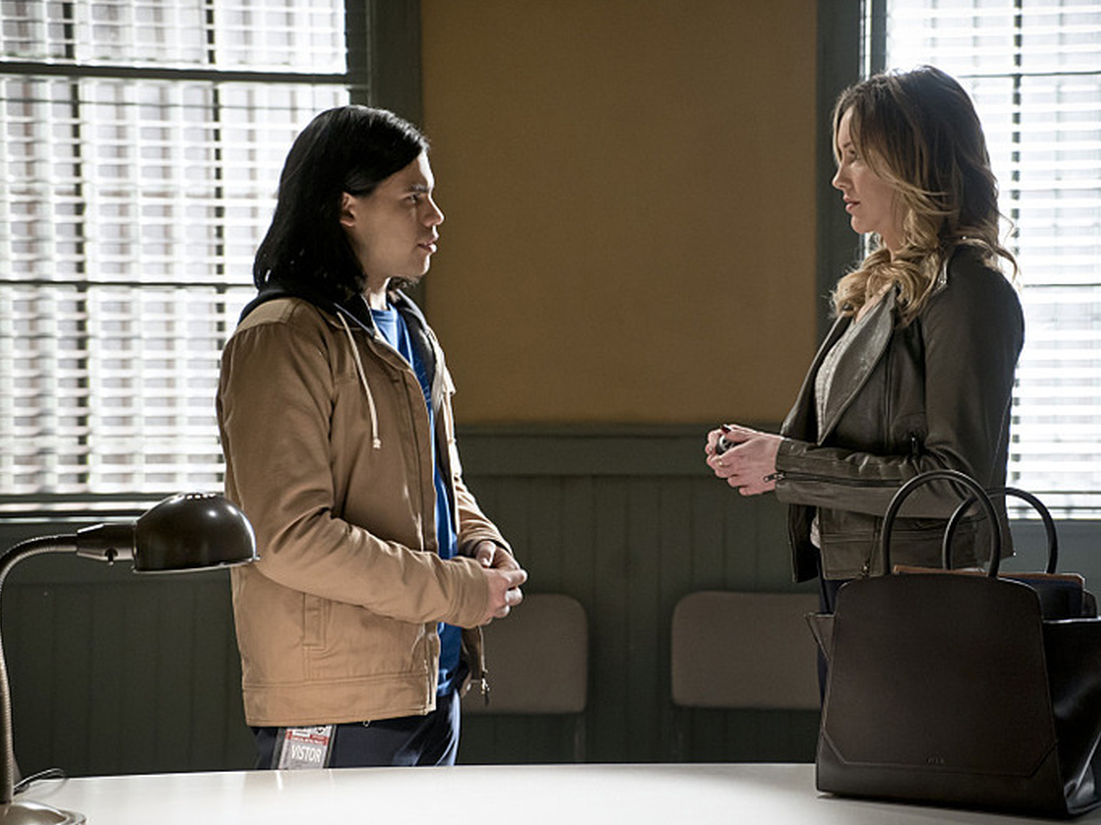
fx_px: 2448
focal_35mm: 77
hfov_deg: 25.3
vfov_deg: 19.1
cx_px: 622
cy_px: 410
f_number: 4
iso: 4000
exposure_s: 1/200
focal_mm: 70
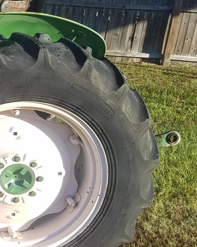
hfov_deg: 17.1
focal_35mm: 74
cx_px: -153
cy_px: 99
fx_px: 539
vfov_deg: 25.7
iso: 50
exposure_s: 1/1002
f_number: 1.7
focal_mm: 4.2
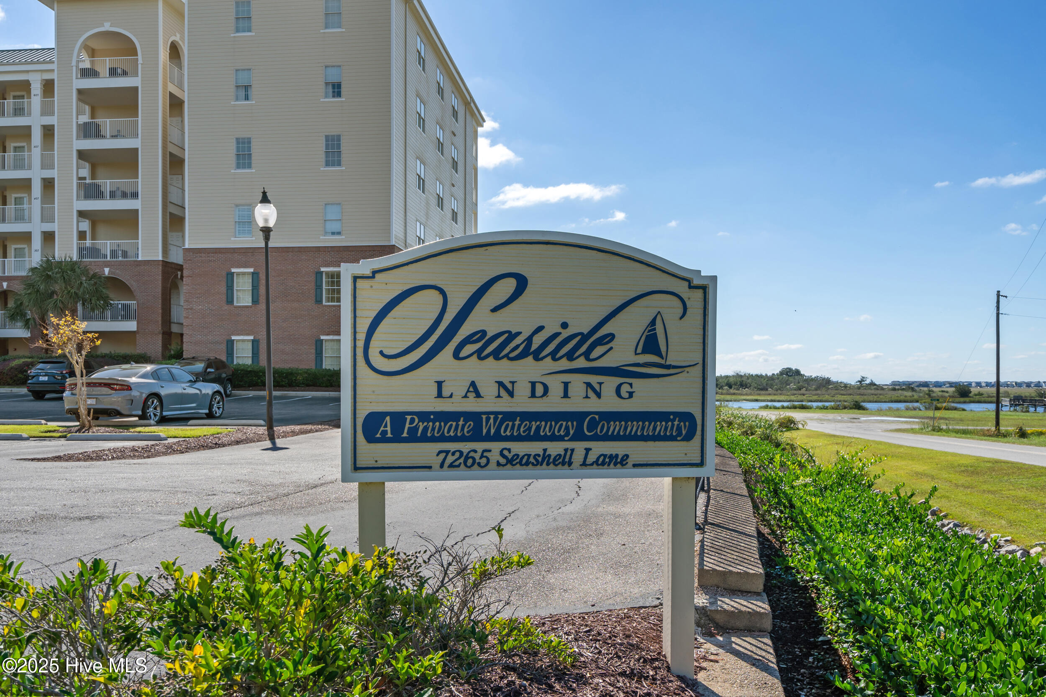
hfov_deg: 63.7
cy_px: 348
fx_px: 843
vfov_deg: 45.0
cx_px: 523
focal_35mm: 29
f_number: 8
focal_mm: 29
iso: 200
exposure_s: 1/250
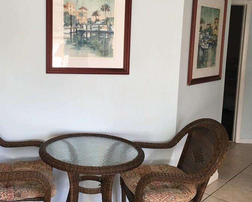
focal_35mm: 43
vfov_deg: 34.8
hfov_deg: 42.5
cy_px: 80
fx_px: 321
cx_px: 90
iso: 25
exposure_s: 1/30
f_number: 2.2
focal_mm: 4.15
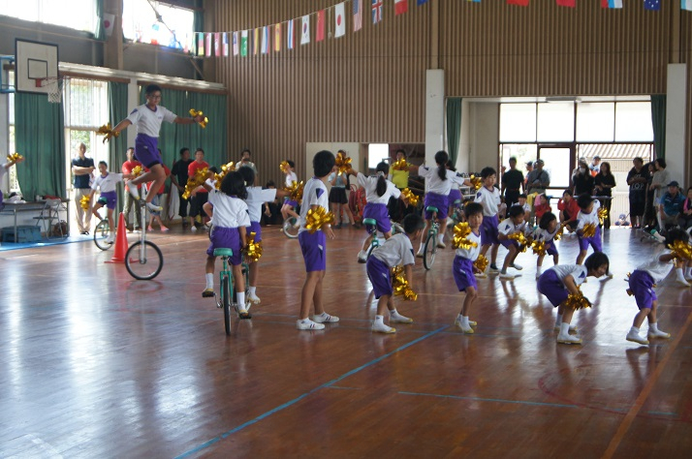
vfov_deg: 22.6
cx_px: 346
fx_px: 1152
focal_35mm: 60
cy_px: 230
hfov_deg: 33.4
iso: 500
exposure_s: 1/80
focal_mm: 40
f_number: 5
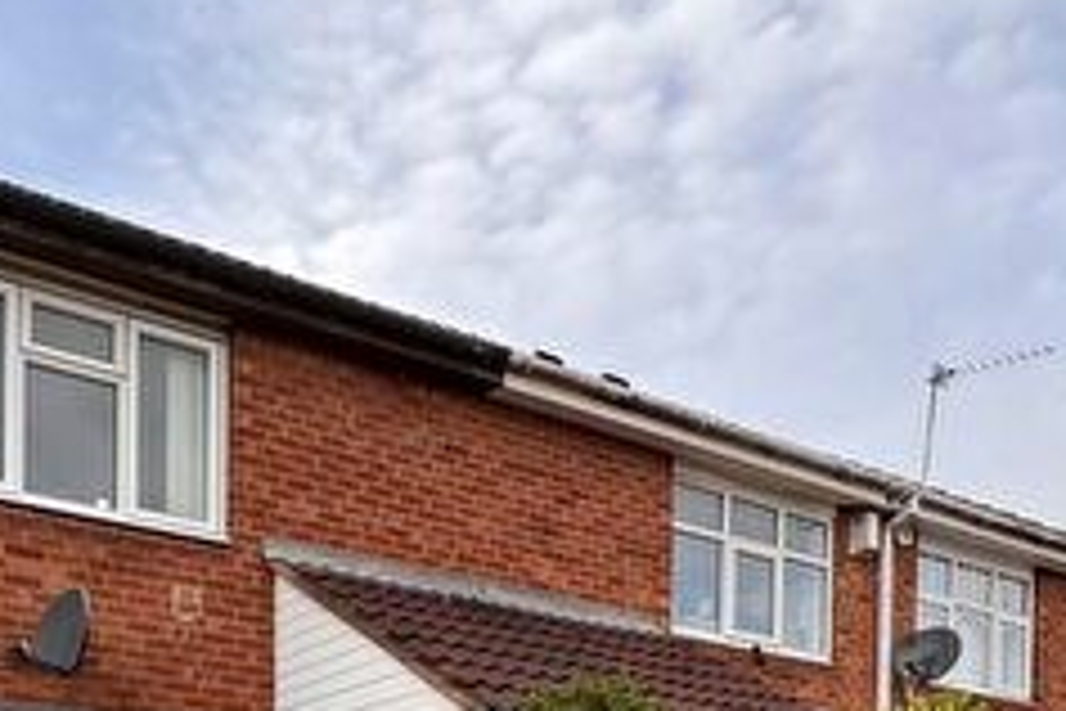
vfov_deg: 25.7
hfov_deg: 45.0
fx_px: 1273
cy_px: 979
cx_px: 391
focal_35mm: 43
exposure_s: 1/522
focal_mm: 2.22
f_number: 2.2
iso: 40
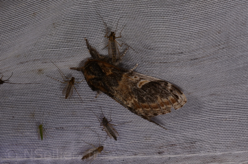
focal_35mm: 128
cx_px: 124
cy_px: 82
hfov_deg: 16.1
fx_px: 876
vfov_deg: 10.7
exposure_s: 1/60
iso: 100
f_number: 32
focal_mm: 85
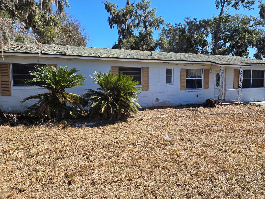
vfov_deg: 58.9
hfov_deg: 73.9
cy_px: 100
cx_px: 132
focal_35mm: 23
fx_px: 176
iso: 25
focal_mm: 5.4
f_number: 1.8
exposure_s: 1/1011
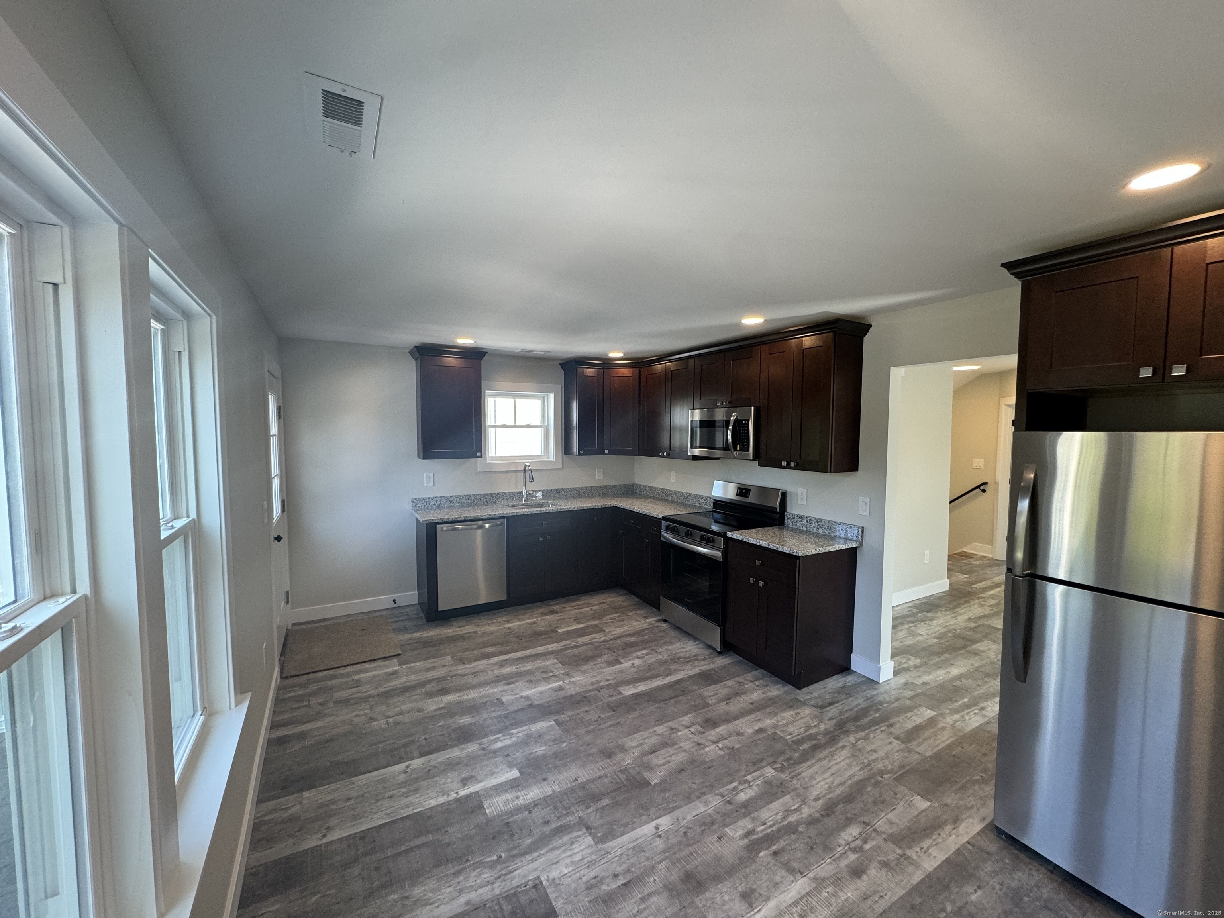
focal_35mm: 14
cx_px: 612
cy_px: 459
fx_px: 495
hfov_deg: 102.1
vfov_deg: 85.7
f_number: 2.2
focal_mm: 2.22
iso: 160
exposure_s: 1/120
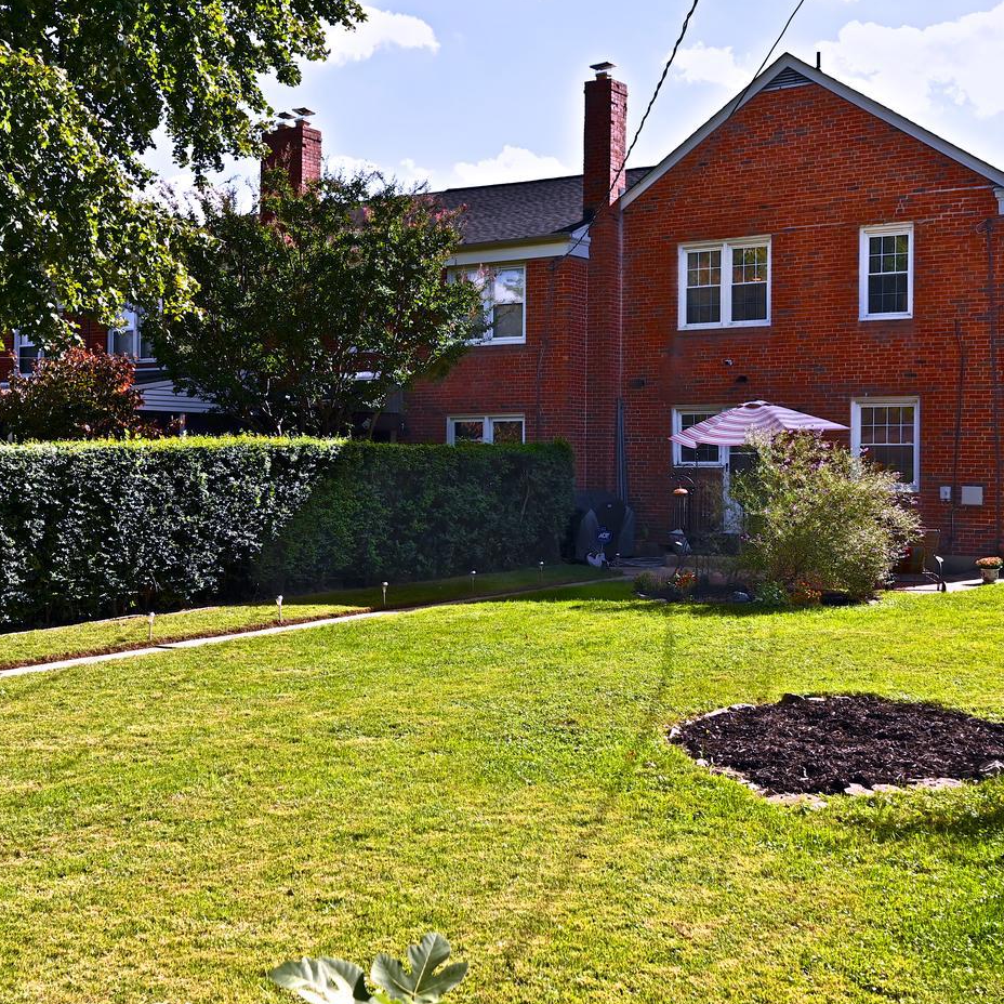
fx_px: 1477
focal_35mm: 45
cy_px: 472
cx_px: 502
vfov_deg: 37.5
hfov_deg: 37.6
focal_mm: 24
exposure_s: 1/400
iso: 160
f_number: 7.1
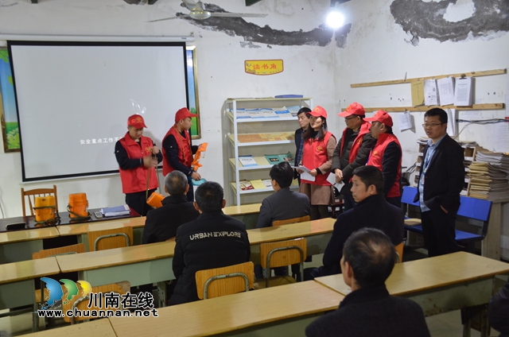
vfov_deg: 36.7
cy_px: 168
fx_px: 508
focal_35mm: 36
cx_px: 254
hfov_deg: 53.2
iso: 800
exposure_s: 1/20
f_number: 3.8
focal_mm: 24
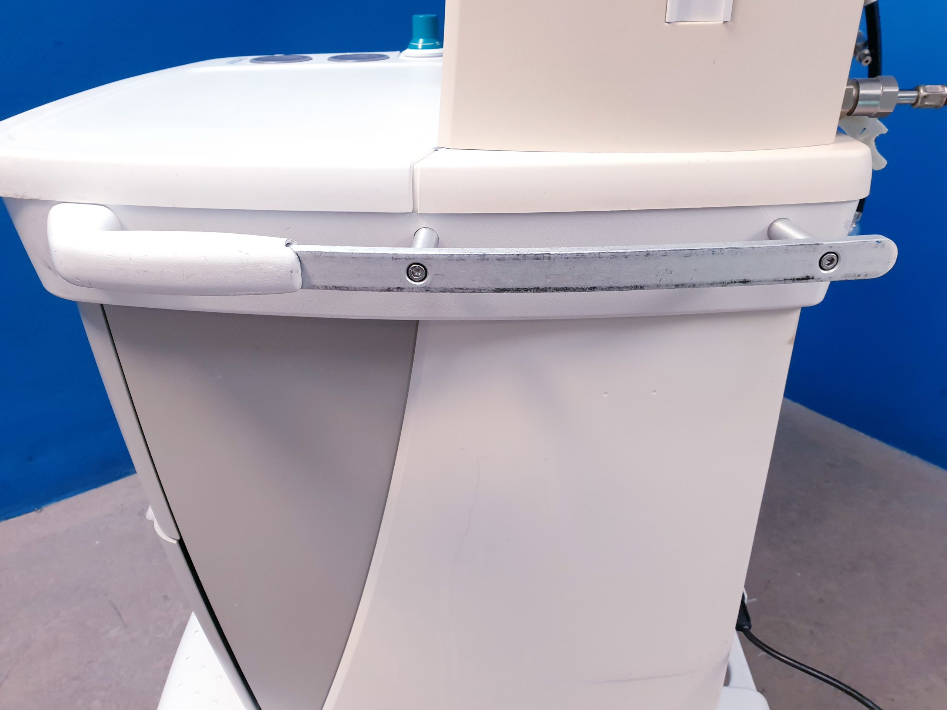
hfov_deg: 67.3
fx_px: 711
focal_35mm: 26
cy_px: 355
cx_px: 474
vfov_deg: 53.1
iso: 160
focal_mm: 4.3
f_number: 2.4
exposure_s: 1/50
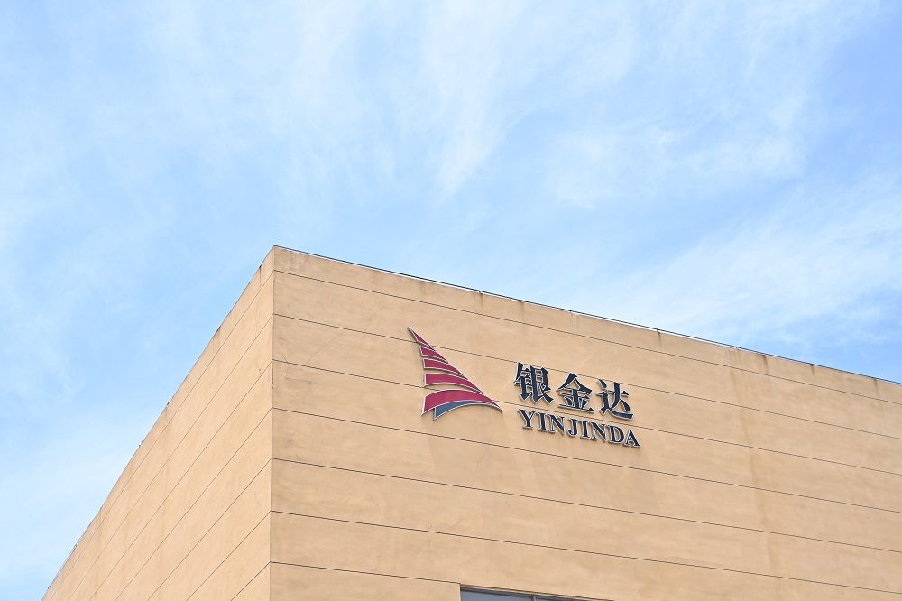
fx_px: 1177
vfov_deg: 28.6
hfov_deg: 41.9
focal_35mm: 47
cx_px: 451
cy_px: 300
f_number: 4
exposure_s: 1/800
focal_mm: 47
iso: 100
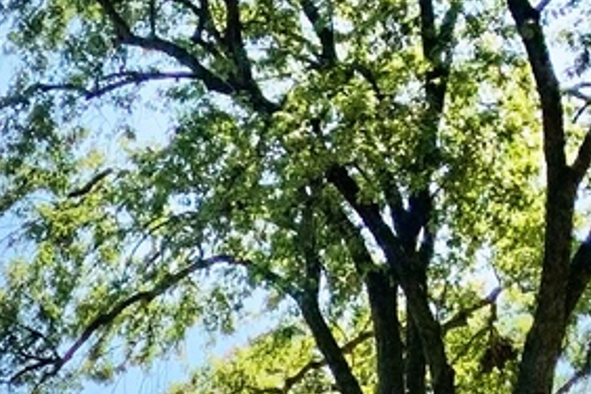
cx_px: -677
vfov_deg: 8.1
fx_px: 2528
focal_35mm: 154
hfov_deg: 11.6
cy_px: 1012
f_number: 1.8
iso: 16
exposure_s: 1/997
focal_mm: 3
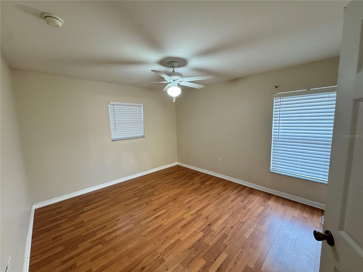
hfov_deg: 102.1
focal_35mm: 14
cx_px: 182
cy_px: 136
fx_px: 147
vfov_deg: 85.7
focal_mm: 2.22
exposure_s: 1/60
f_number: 2.2
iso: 500
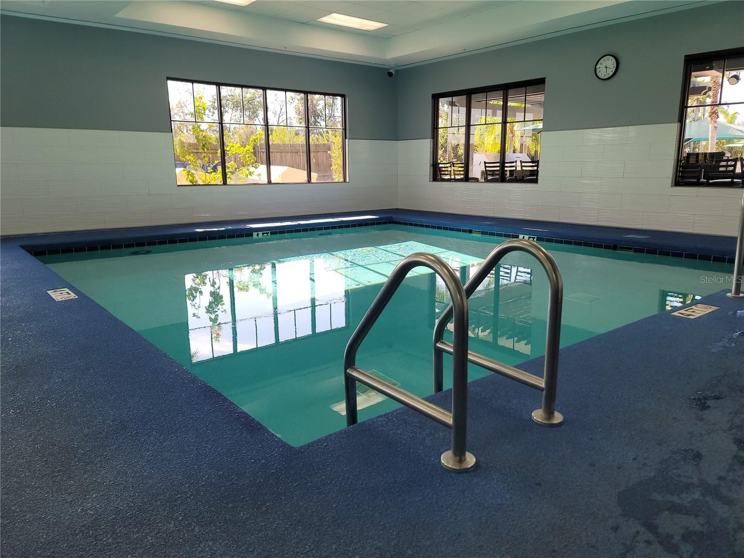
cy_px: 279
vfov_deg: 54.9
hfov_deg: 69.4
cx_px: 372
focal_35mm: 25
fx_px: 537
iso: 25
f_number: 1.8
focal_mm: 7
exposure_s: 1/120
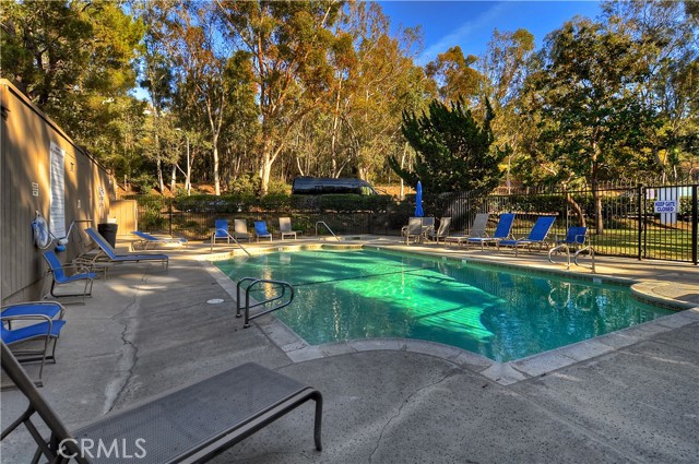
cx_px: 350
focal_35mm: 18
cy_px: 232
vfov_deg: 67.2
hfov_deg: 90.1
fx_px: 349
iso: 160
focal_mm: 12
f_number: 7.1
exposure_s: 1/250
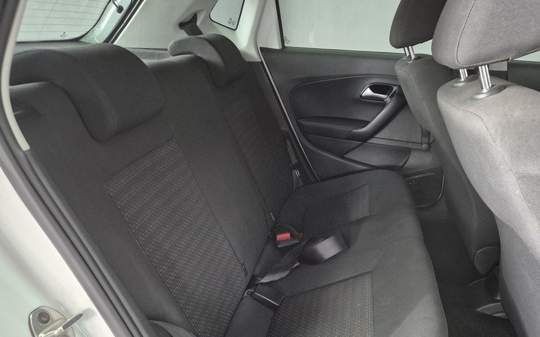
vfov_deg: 42.3
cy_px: 237
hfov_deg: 64.4
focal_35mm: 29
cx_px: 307
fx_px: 427
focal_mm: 5.4
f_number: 1.8
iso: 1600
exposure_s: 1/33
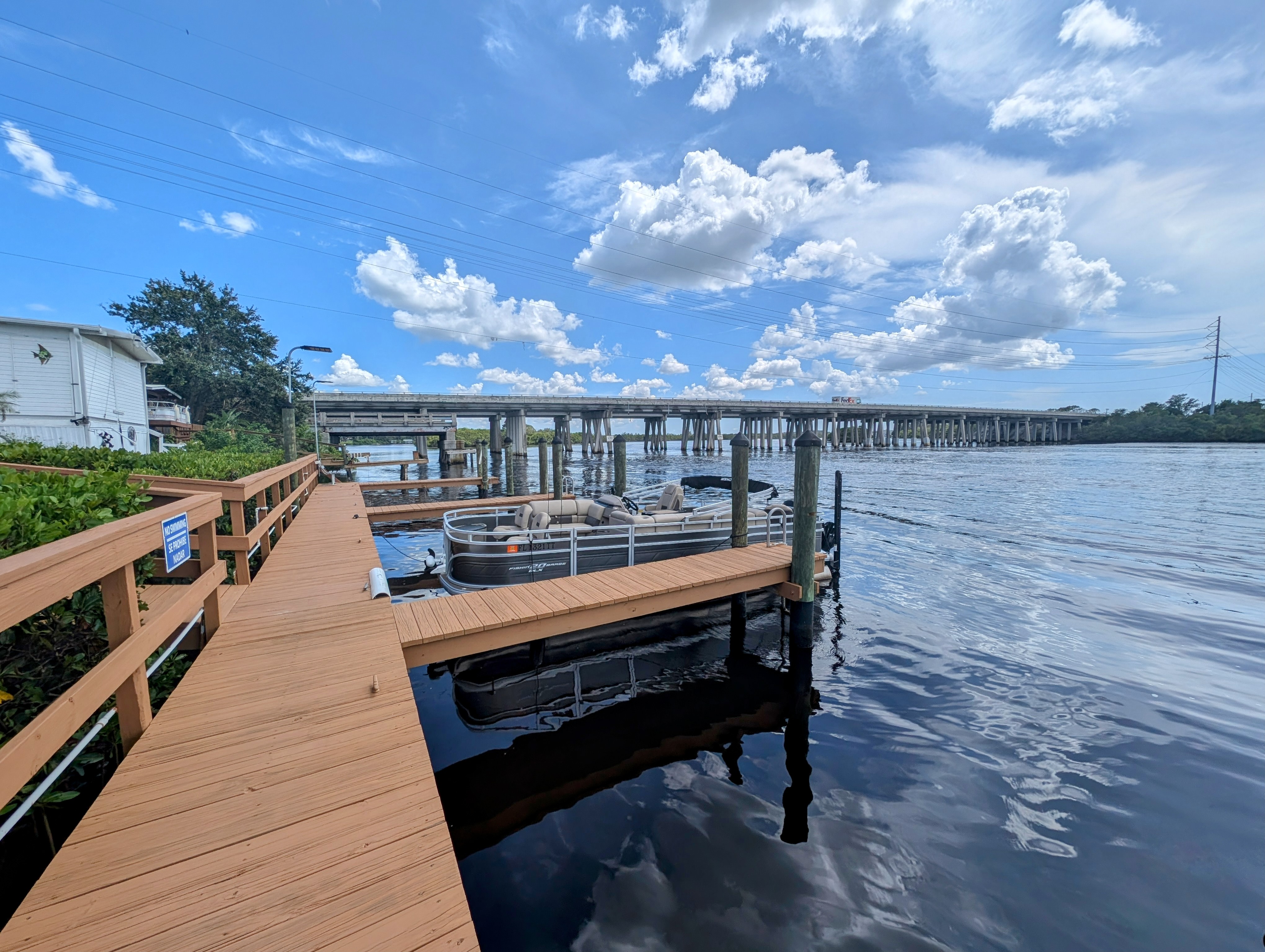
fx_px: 439
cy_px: 476
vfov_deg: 94.6
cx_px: 632
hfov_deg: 110.5
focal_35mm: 12
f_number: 1.95
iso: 39
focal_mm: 2.23
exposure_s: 1/2725
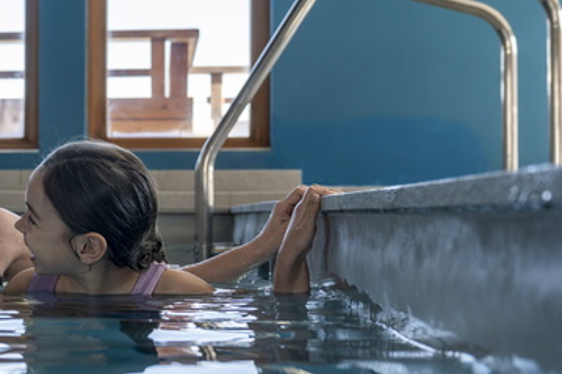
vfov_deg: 17.5
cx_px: 30
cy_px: 214
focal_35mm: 78
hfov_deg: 25.0
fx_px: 1217
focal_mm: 35
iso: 320
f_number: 4
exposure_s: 1/350
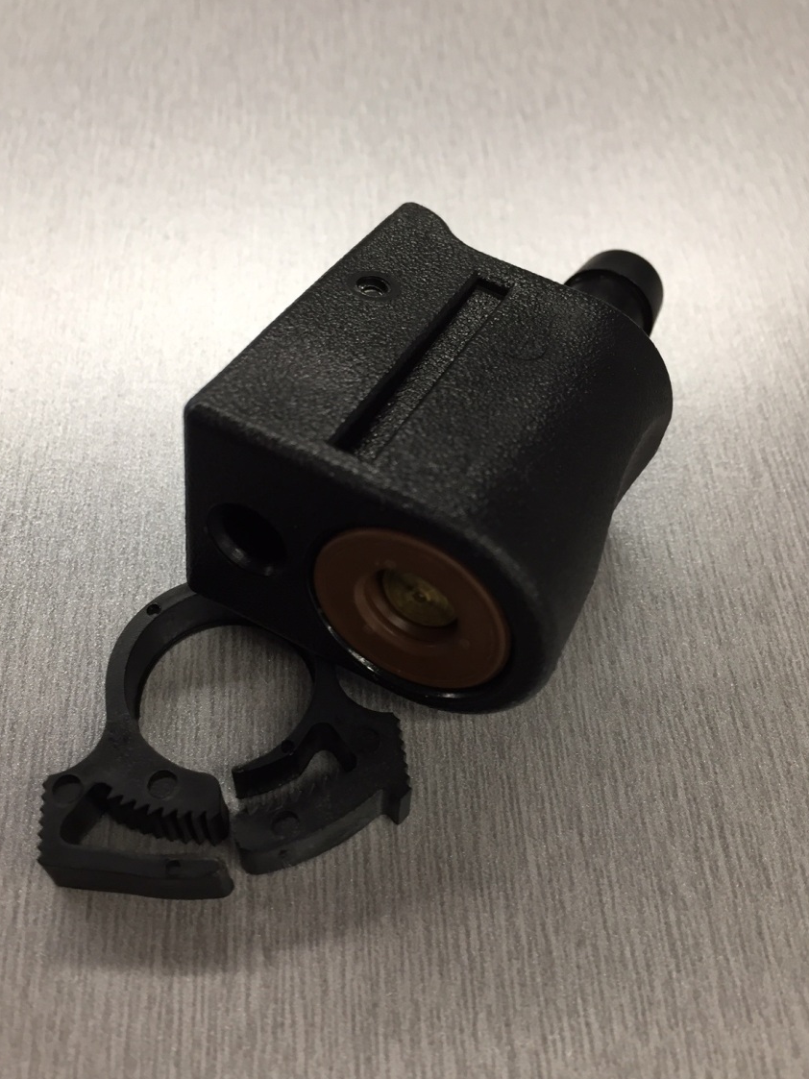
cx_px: 393
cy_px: 540
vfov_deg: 58.4
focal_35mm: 31
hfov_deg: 45.4
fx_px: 966
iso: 80
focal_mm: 4.15
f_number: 2.2
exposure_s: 1/33
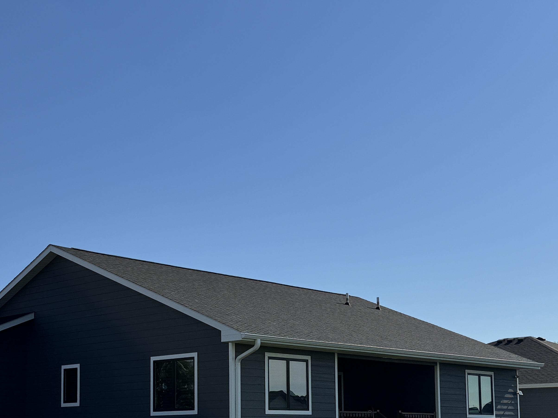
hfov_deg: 33.7
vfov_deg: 25.2
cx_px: 235
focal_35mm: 57
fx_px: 919
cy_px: 344
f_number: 1.78
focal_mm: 6.76
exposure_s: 1/7937
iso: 80
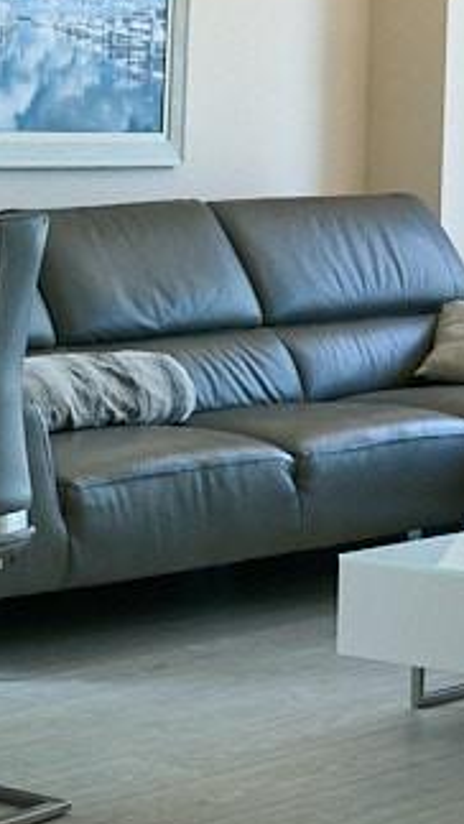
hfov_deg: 9.1
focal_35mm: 126
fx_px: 2752
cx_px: -428
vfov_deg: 17.0
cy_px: 390
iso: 800
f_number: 6.3
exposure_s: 1/125
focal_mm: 36
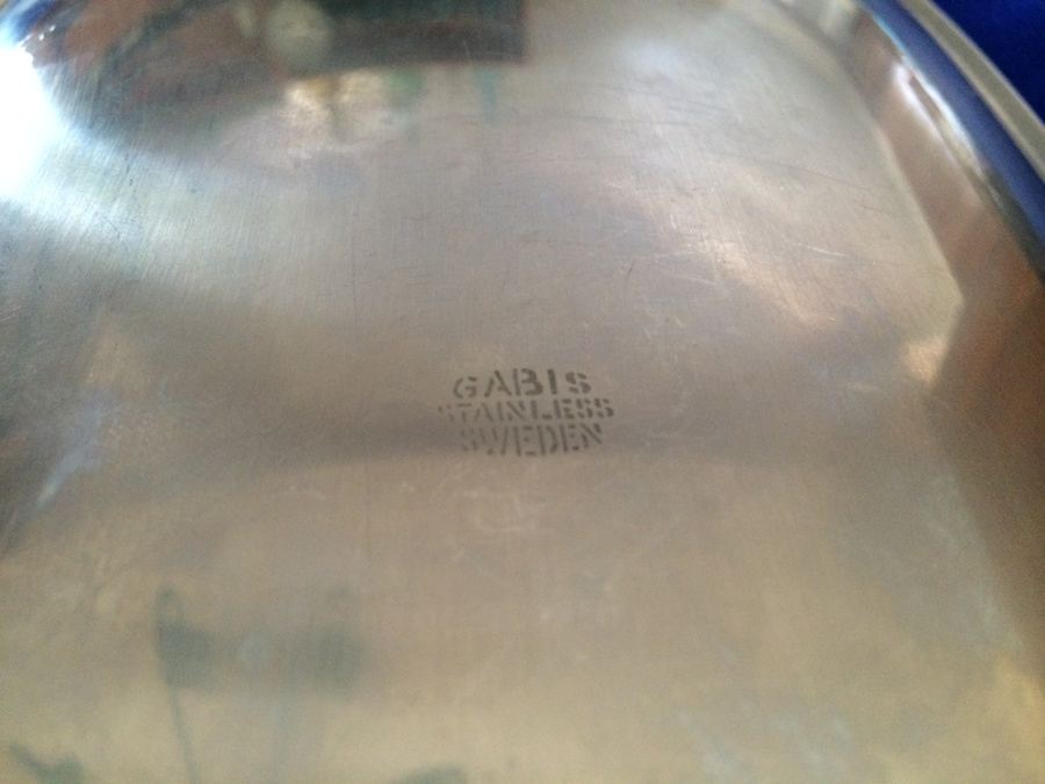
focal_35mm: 30
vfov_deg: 46.8
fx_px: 906
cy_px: 392
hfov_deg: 60.0
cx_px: 522
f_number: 2.2
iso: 320
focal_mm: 4.12
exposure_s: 1/24
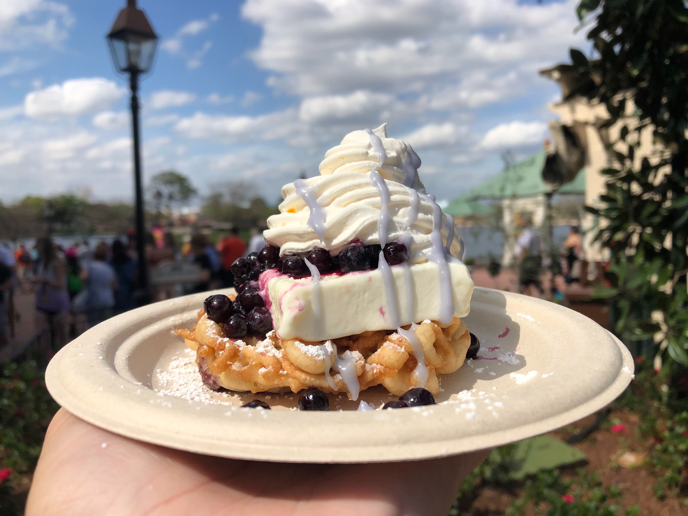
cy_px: 260
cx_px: 353
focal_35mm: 29
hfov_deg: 61.6
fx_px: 576
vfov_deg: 48.2
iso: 25
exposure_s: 1/4000
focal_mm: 3.99
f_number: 1.8
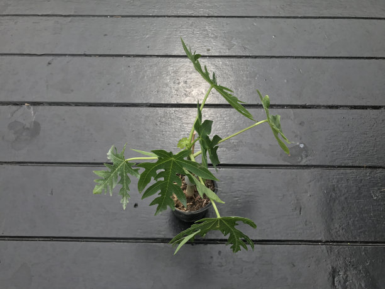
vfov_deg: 49.7
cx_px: 192
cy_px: 144
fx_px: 311
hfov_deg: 63.4
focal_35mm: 28
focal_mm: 3.99
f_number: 1.8
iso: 20
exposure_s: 1/778
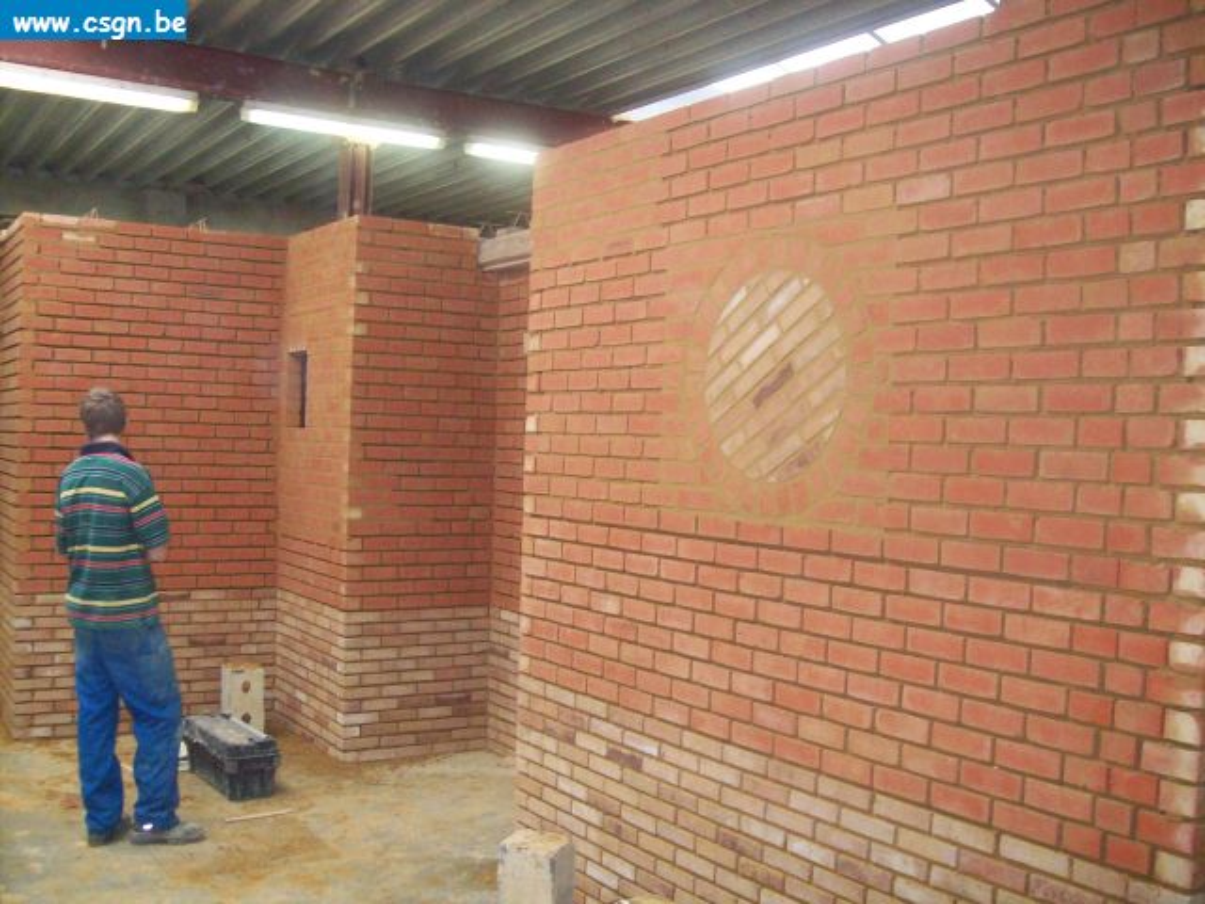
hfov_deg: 51.4
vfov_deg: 39.7
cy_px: 452
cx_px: 602
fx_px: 1253
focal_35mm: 36
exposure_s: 1/64
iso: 200
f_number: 2.7
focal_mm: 6
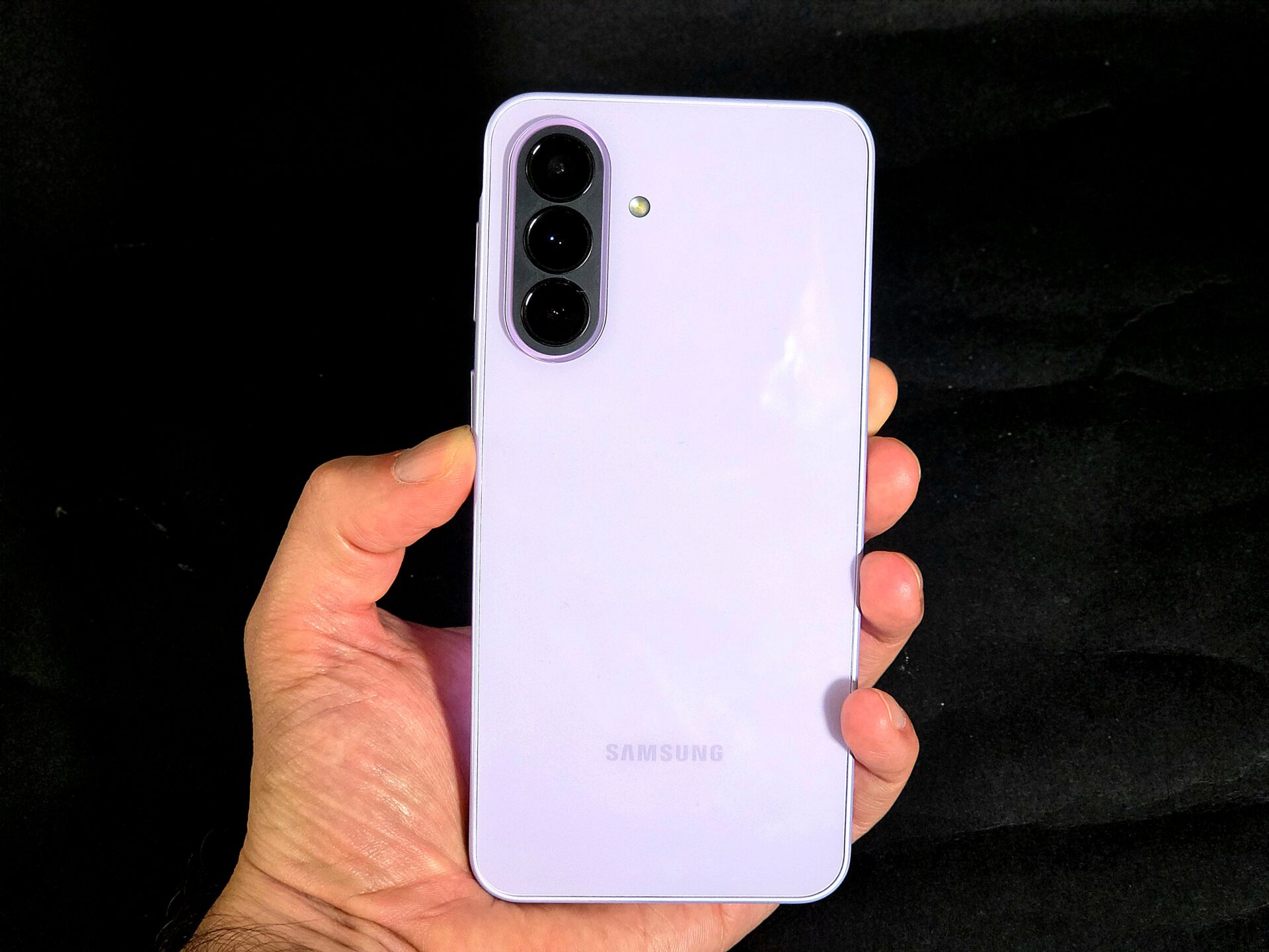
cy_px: 476
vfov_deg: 21.3
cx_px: 634
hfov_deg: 28.2
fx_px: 2529
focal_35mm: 69
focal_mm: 7
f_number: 2.4
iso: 250
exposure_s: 1/60.2
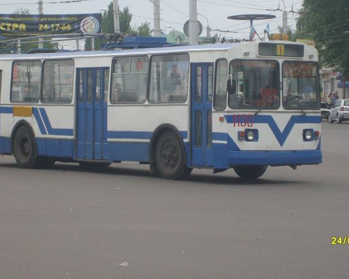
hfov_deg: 12.4
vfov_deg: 10.0
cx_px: 174
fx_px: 1601
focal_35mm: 155
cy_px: 85
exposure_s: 1/90
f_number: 4.9
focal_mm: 17.4
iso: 80
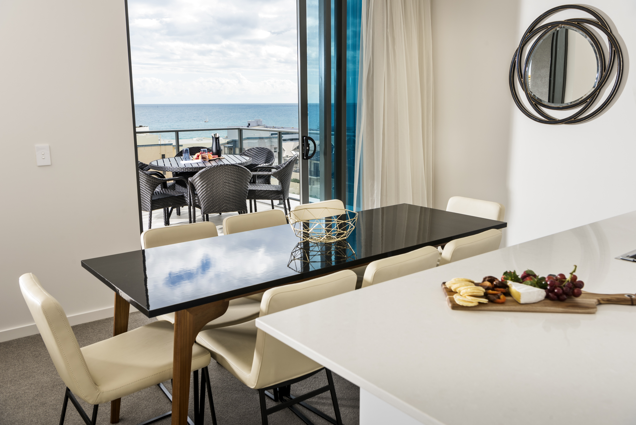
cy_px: 212
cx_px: 318
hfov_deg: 58.7
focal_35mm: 32
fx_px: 565
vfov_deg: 41.1
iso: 125
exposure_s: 1/180
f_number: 9.5
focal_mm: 32
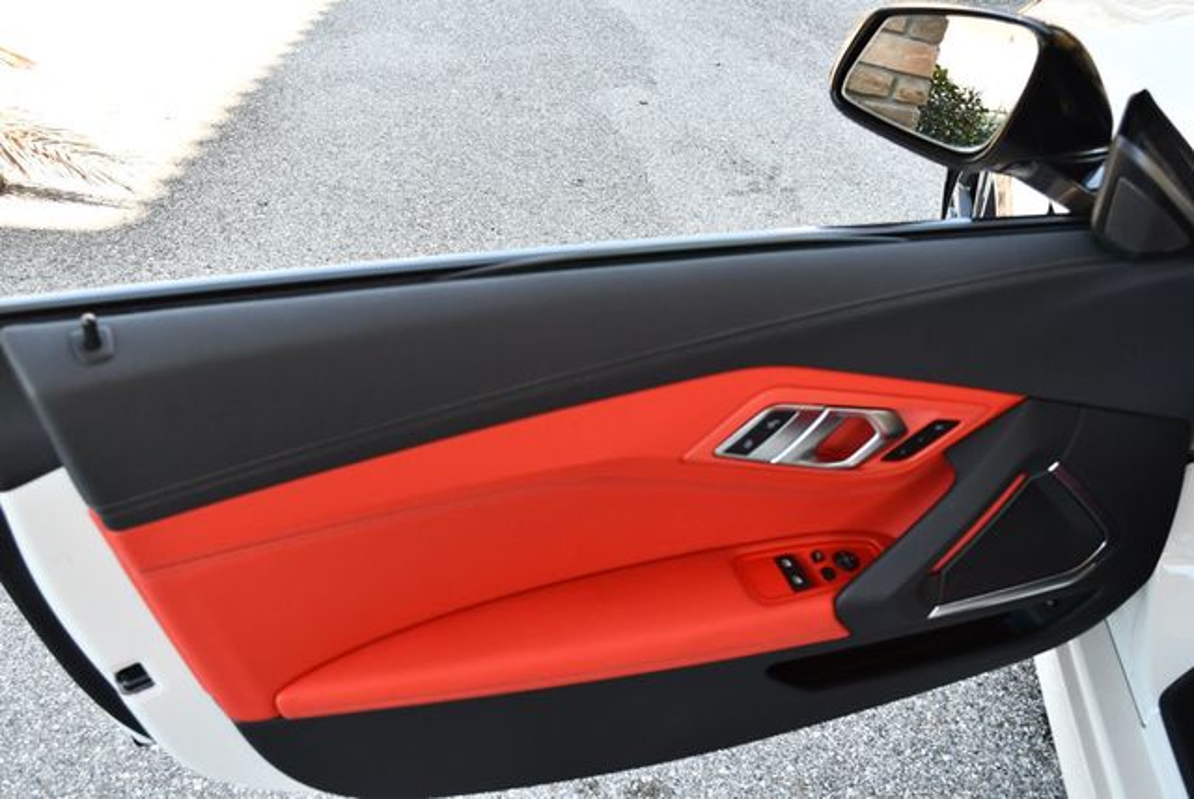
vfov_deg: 36.9
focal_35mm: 36
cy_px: 400
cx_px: 597
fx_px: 1195
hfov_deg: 53.1
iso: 400
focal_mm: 18
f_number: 4.5
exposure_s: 1/250
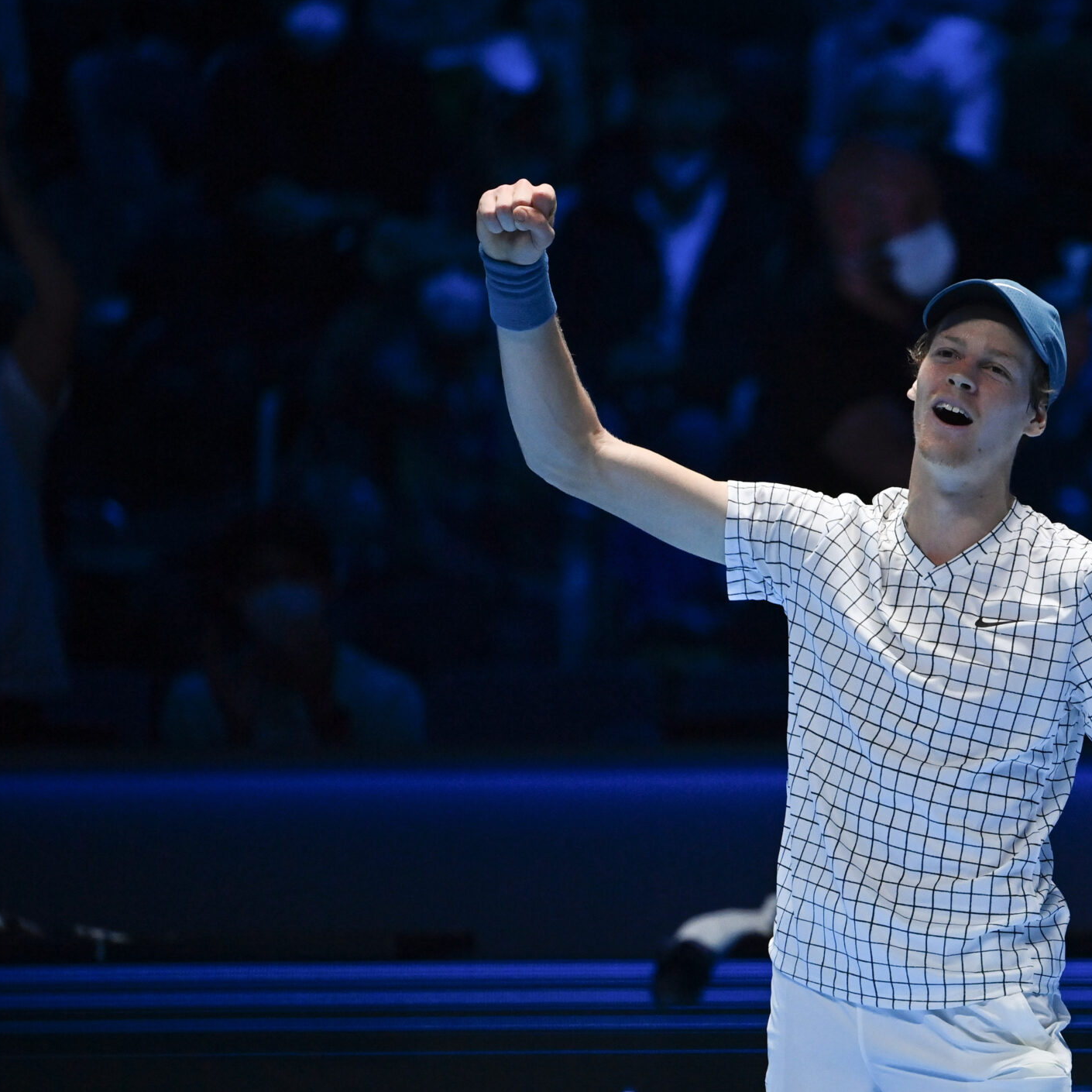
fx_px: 19273
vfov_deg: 3.2
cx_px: 972
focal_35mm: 540
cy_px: 658
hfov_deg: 3.2
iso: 4000
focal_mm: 350
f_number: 4
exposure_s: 1/1250
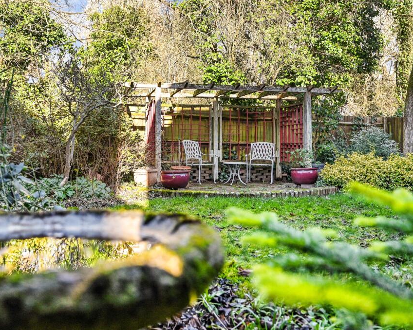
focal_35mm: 34
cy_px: 165
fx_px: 415
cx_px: 178
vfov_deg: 43.3
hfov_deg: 52.7
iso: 400
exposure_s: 1/800
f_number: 4
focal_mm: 30
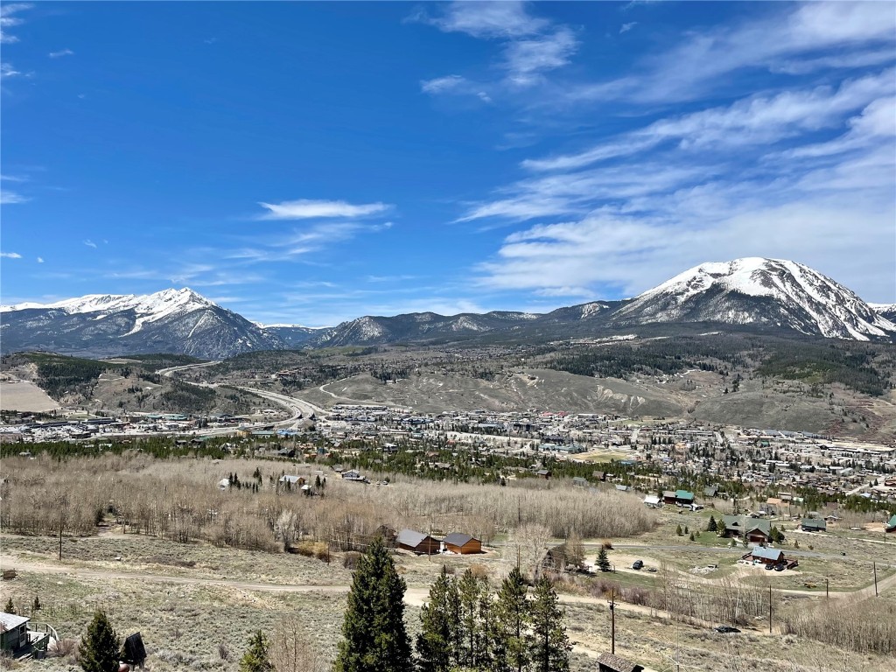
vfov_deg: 53.1
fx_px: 673
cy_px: 336
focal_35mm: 26
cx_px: 448
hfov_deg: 67.3
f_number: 1.6
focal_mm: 5.1
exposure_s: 1/4902
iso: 32
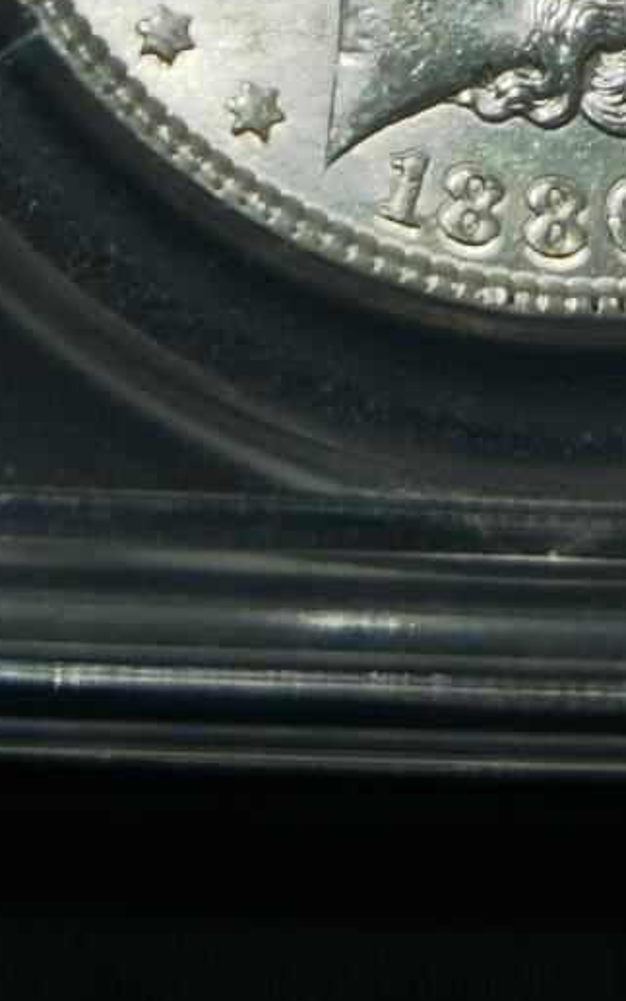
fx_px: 4833
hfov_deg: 7.4
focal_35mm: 177
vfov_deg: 11.1
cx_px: 550
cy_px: -732
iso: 50
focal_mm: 6.67
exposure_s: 1/168
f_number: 1.9
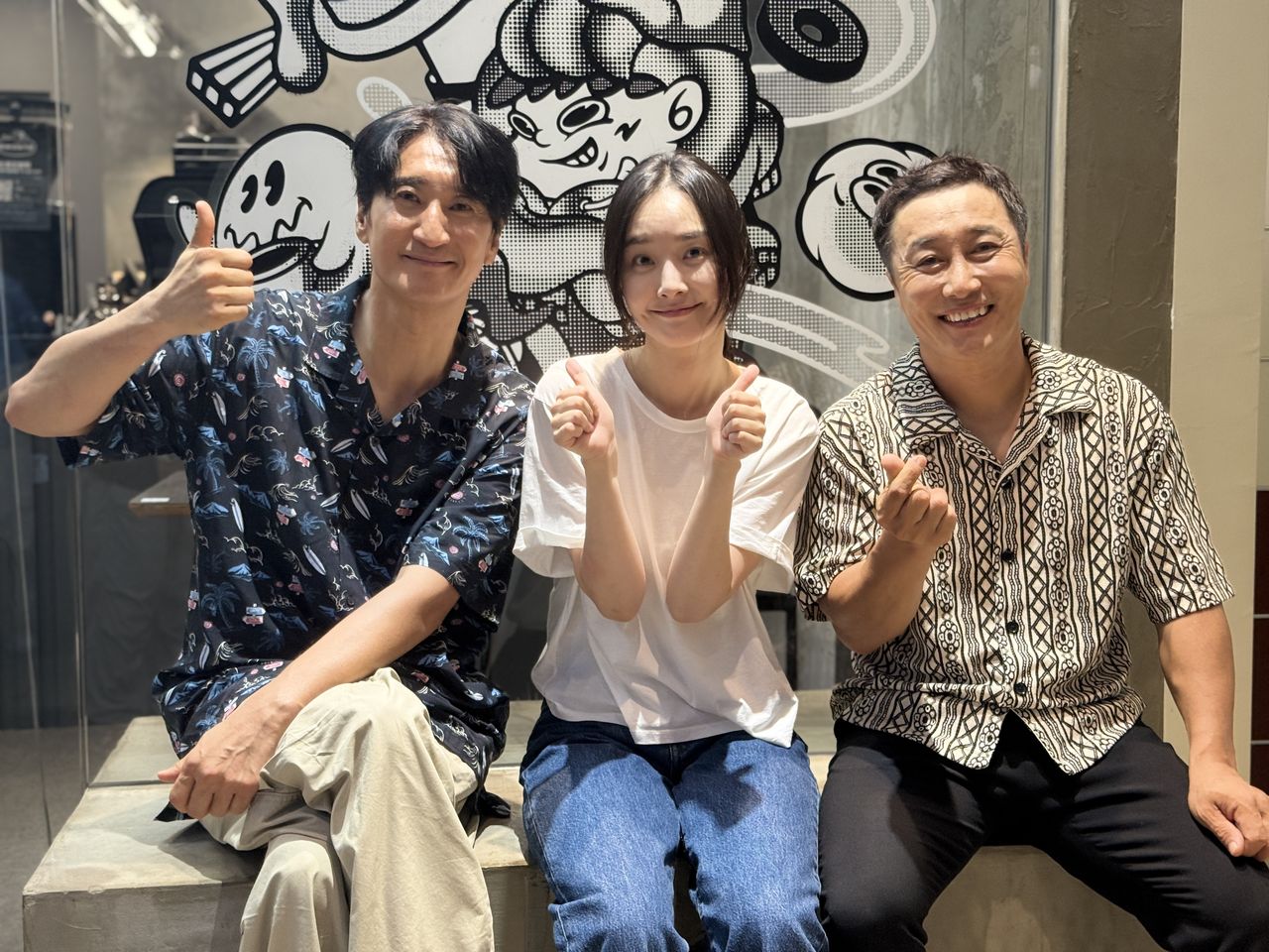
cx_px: 634
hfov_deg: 39.7
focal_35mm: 48
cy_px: 476
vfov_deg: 30.3
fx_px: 1760
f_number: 1.78
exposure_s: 1/40
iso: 200
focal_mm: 6.76
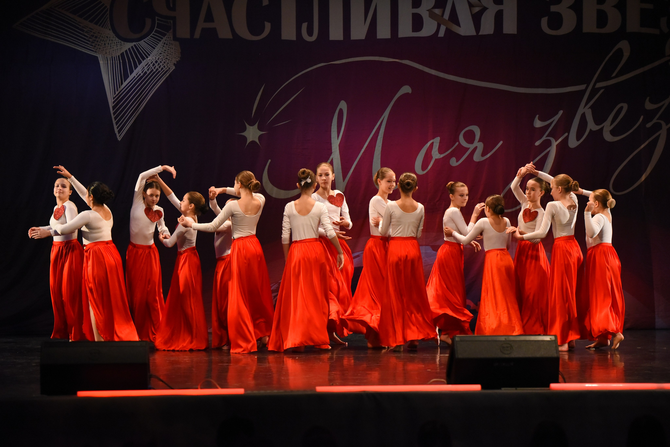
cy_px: 224
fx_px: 2048
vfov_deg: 12.5
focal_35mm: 110
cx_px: 335
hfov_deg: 18.6
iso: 5000
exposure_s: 1/800
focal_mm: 110
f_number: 3.2
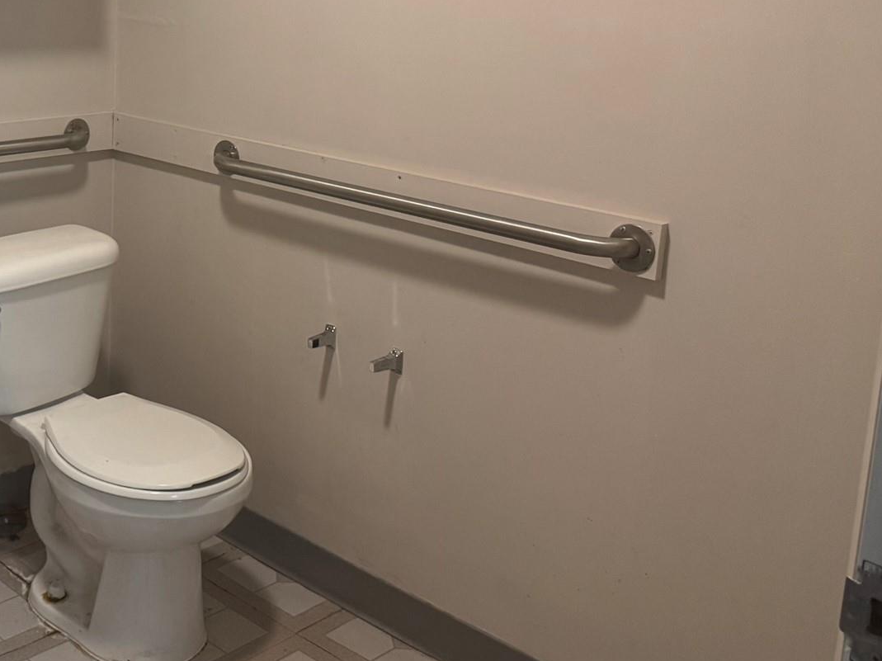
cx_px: 144
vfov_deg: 30.9
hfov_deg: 39.2
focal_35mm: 46
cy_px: 150
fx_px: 1172
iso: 400
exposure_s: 1/60
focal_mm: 6.76
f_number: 1.78
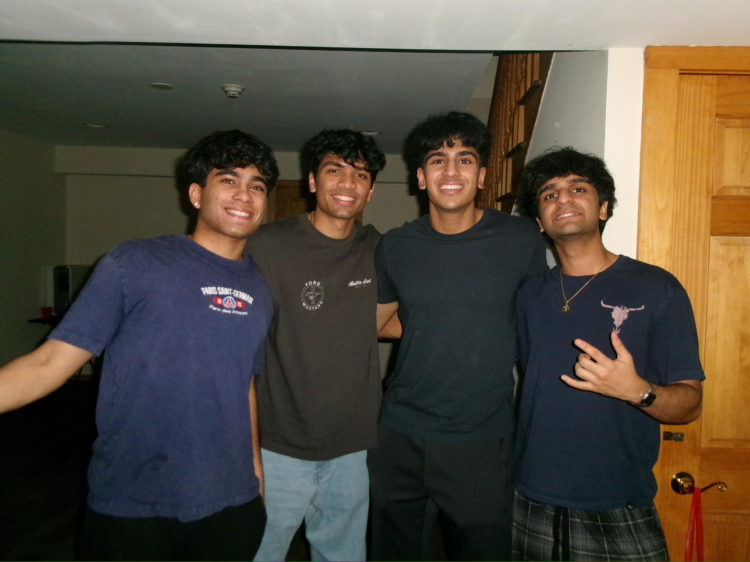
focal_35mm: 28
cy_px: 281
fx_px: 607
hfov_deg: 63.4
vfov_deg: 49.7
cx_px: 375
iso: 640
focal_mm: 5.1
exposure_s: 1/34
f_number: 3.9
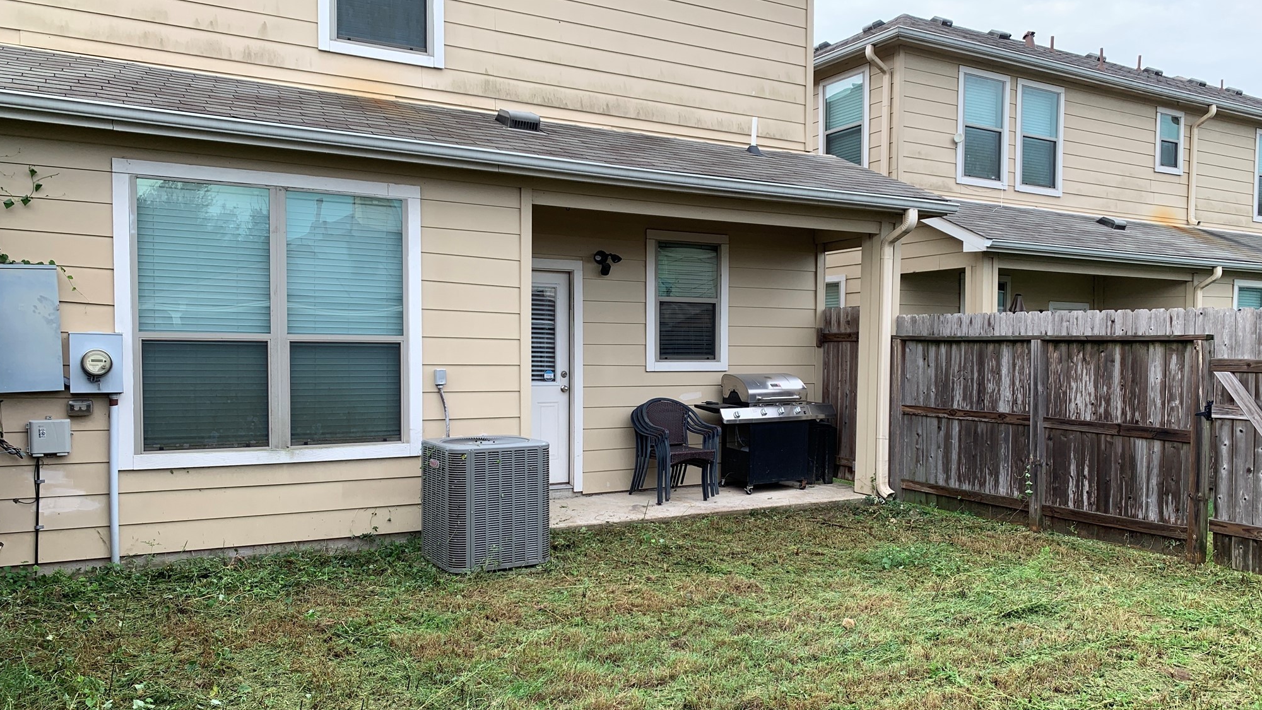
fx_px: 970
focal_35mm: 29
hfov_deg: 66.1
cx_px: 640
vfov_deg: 40.1
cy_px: 413
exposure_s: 1/257
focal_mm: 4.25
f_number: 1.8
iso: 25
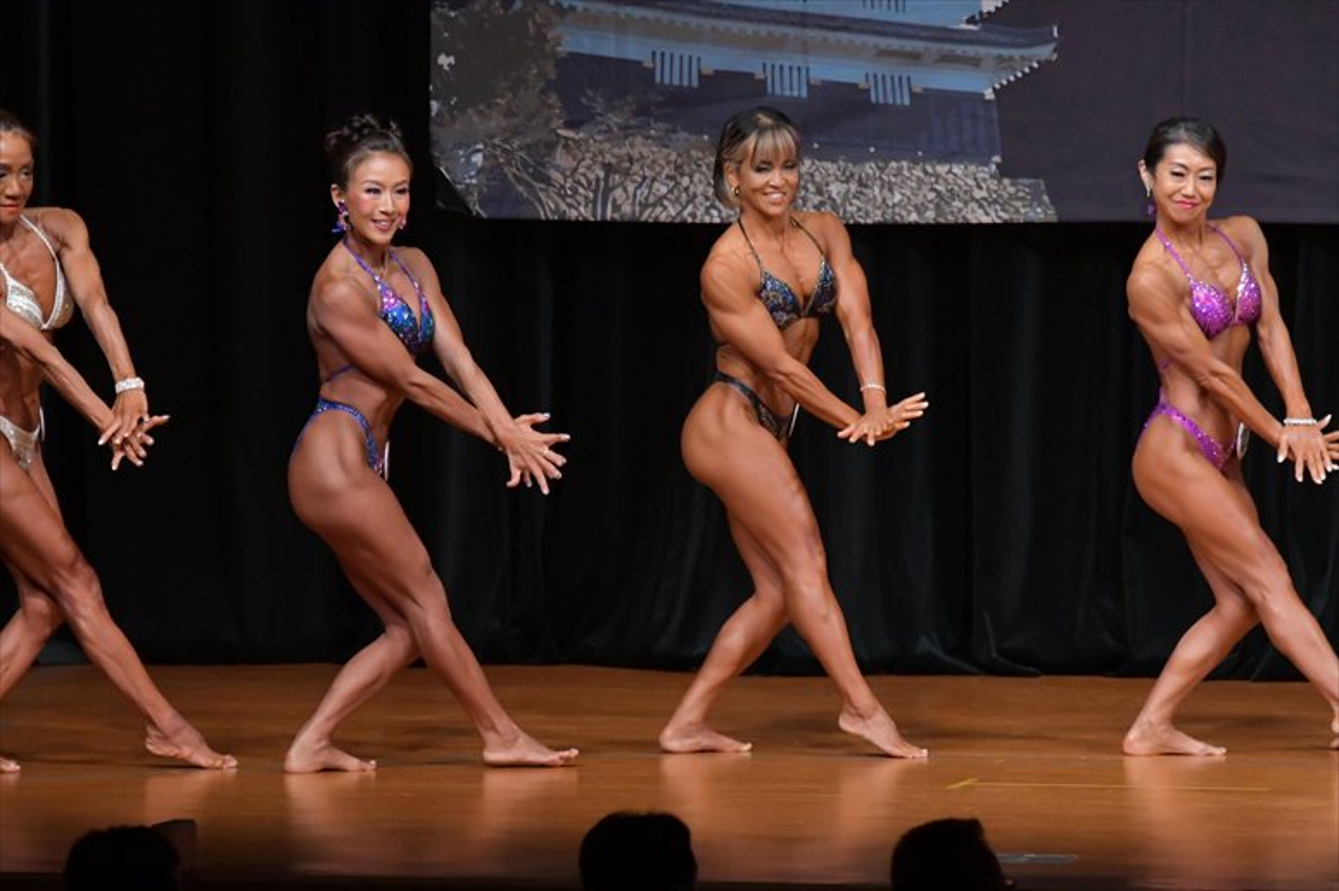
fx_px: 10595
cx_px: 670
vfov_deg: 4.8
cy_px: 446
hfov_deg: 7.2
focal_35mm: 285
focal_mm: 190
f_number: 5.6
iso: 5000
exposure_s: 1/400
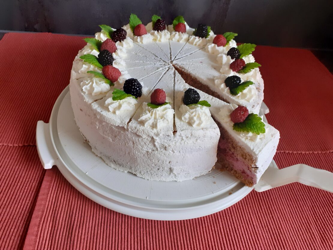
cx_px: 166
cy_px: 125
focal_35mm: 27
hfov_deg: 65.3
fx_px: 260
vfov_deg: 51.4
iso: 160
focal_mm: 3.6
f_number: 1.9
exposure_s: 1/50
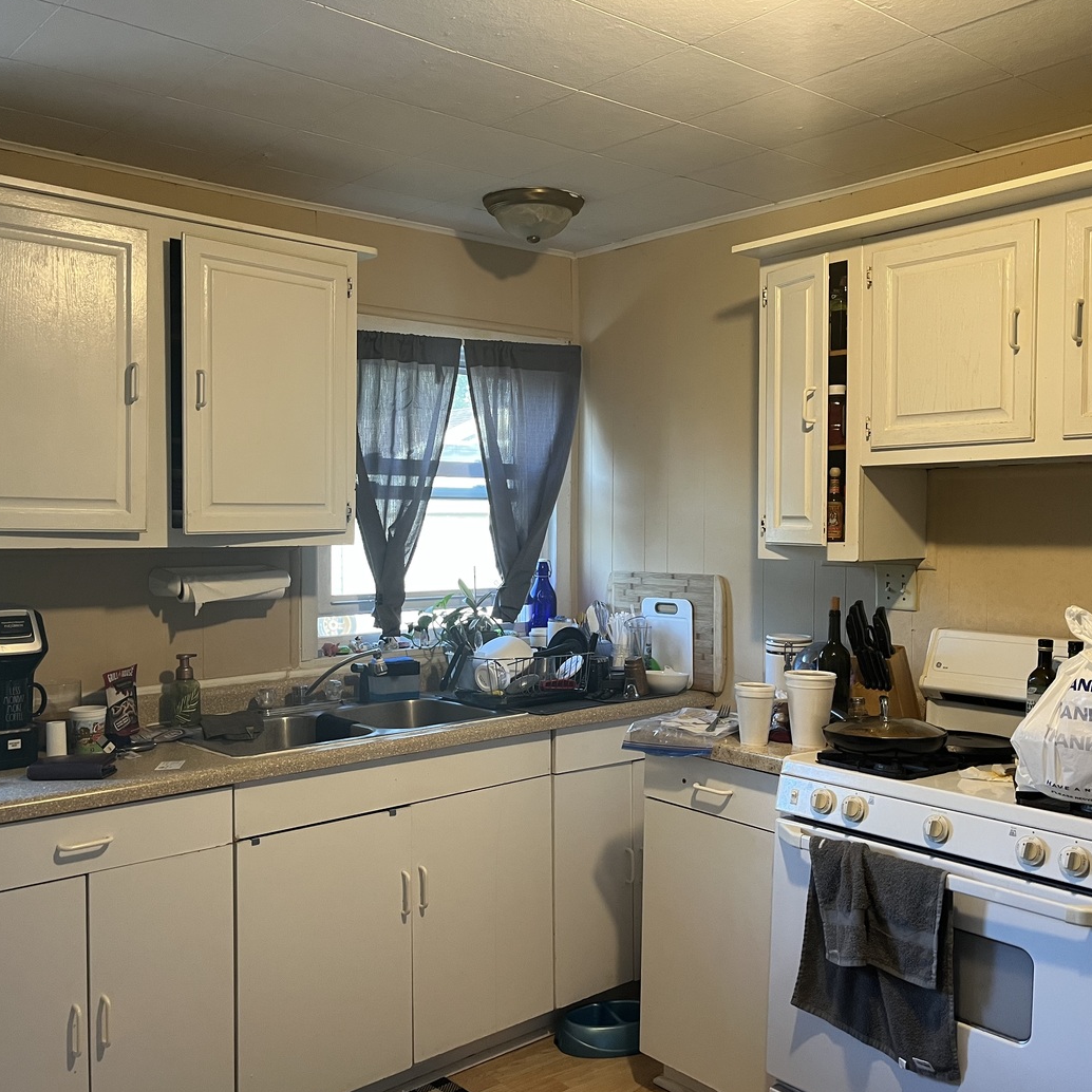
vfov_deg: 51.1
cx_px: 565
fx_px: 1142
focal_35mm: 32
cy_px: 558
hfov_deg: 51.1
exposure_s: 1/60
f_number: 1.6
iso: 160
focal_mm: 5.1
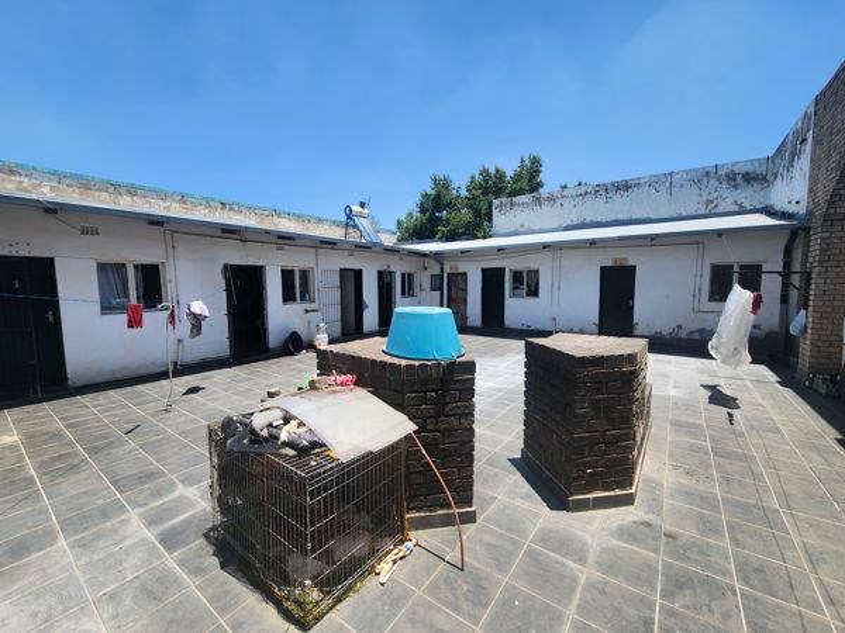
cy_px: 316
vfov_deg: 89.9
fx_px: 317
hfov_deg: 106.2
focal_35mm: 13
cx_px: 422
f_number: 2.2
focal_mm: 2.2
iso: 50
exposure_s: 1/1297
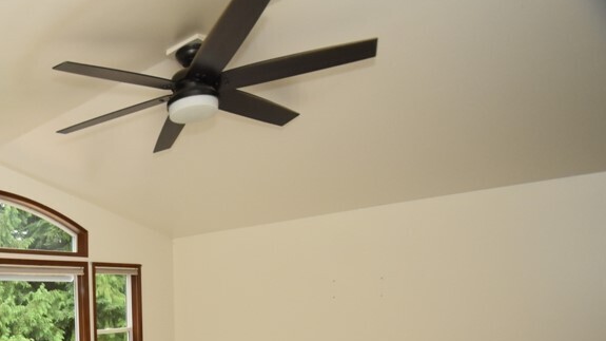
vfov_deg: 38.8
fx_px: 450
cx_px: 67
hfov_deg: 58.7
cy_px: 301
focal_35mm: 28
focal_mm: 10
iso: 800
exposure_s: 1/160
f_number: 4
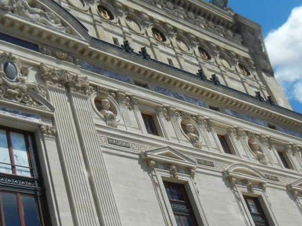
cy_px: 89
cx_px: 129
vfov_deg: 21.9
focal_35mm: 67
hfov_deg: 28.9
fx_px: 584
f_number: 7
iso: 160
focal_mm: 5.4
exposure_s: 1/665
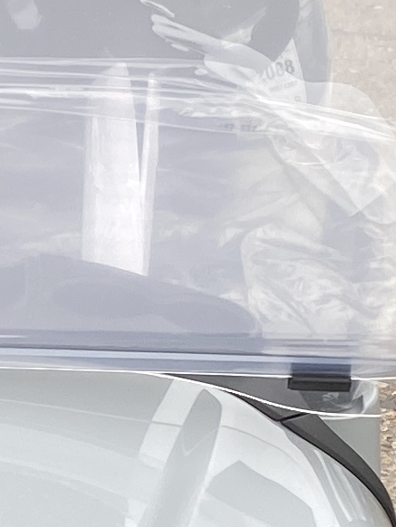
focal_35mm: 180
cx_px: -121
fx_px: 2744
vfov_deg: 11.0
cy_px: 336
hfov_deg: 8.1
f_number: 1.8
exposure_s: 1/167
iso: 32
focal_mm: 4.25
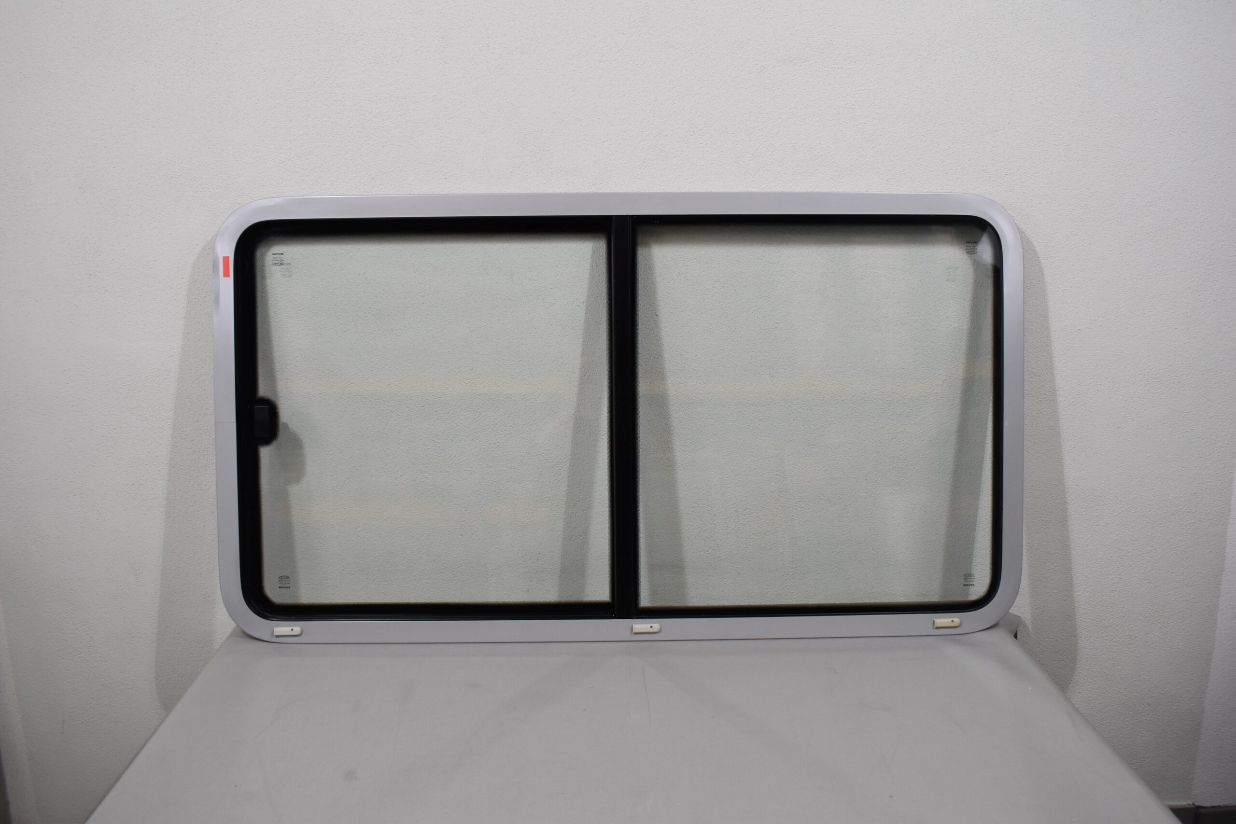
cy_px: 412
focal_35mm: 30
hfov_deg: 61.9
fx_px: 1030
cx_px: 618
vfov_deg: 43.6
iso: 400
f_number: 5.6
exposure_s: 1/125
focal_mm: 20
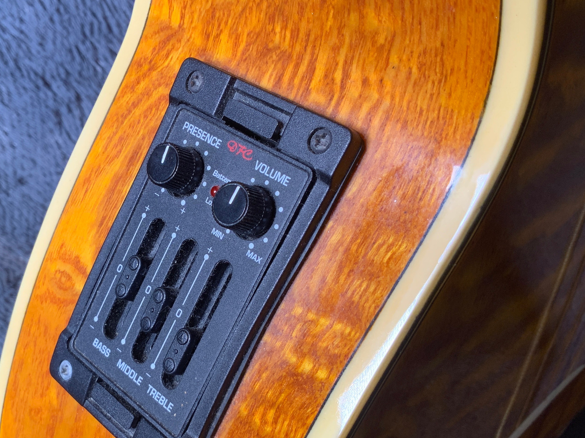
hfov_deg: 40.7
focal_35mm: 46
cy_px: 277
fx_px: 777
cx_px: 192
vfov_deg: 31.4
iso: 20
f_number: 1.8
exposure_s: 1/100
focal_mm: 3
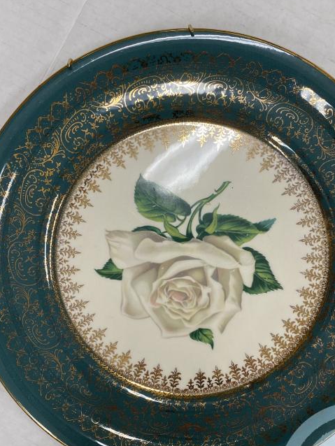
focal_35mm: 38
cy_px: 237
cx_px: 194
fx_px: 490
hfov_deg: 37.7
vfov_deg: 48.9
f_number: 1.8
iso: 64
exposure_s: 1/100
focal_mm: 4.25
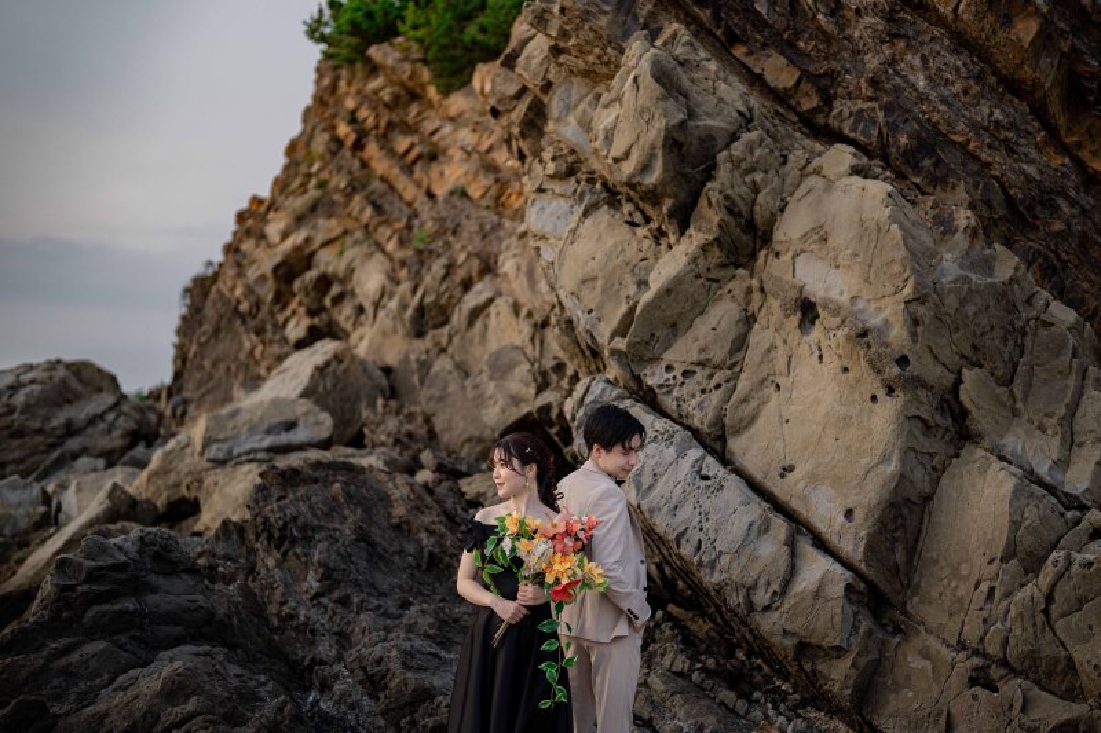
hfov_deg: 39.6
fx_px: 1529
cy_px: 366
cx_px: 550
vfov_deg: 27.0
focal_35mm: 50
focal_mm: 50
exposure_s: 1/640
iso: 100
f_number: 1.4
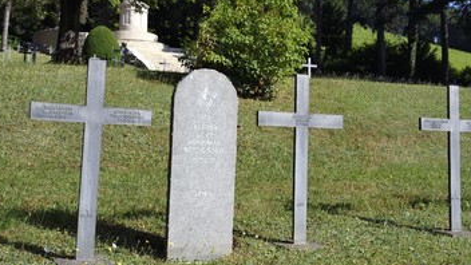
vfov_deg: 23.9
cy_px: 119
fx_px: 624
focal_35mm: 50
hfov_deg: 41.3
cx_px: 240
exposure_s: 1/320
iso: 200
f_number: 9
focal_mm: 40
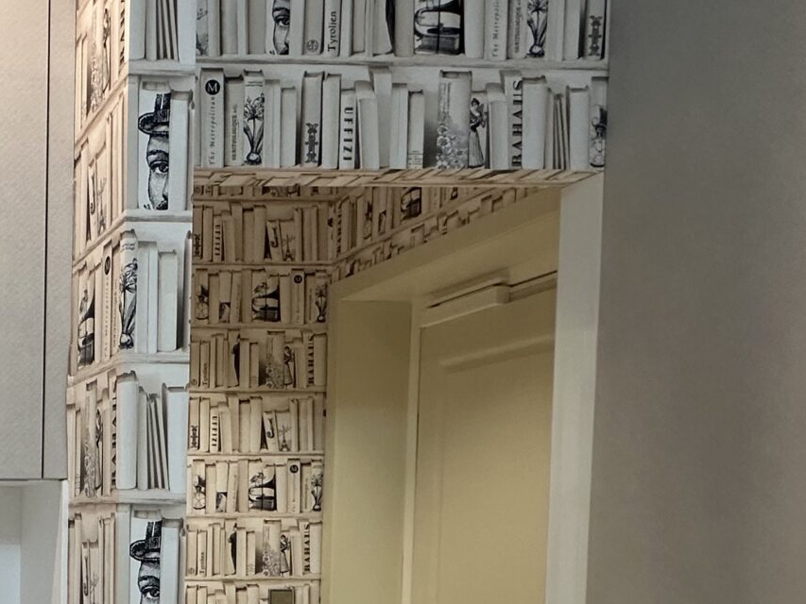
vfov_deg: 32.2
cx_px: -182
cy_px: 572
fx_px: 978
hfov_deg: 34.7
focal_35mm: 42
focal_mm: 2.22
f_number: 2.2
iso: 200
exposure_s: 1/100
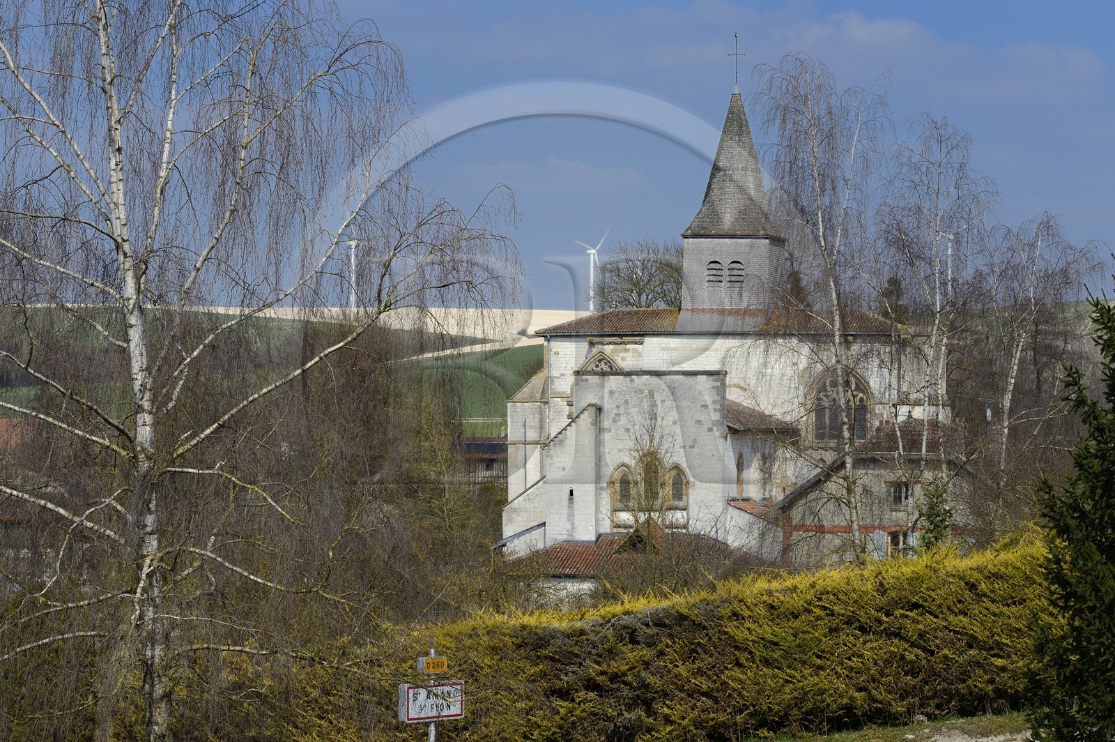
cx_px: 558
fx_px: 3249
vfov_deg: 13.0
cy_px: 371
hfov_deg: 19.5
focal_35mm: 105
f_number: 16
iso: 200
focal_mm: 105
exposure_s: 1/200
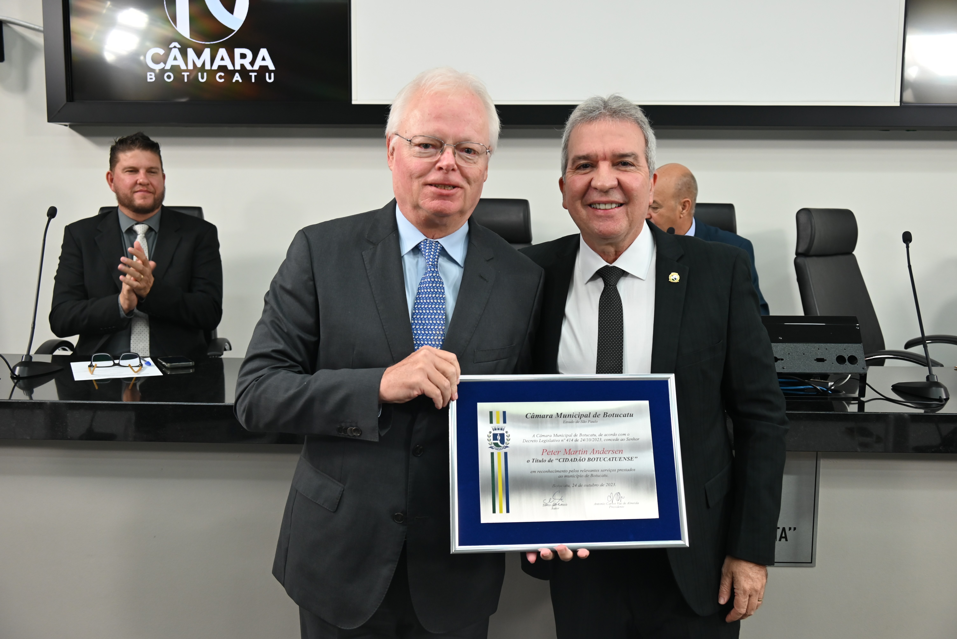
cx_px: 478
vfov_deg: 39.5
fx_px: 891
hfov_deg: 56.5
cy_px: 320
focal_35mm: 34
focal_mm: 33.5
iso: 1100
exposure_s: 1/125
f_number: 4.8
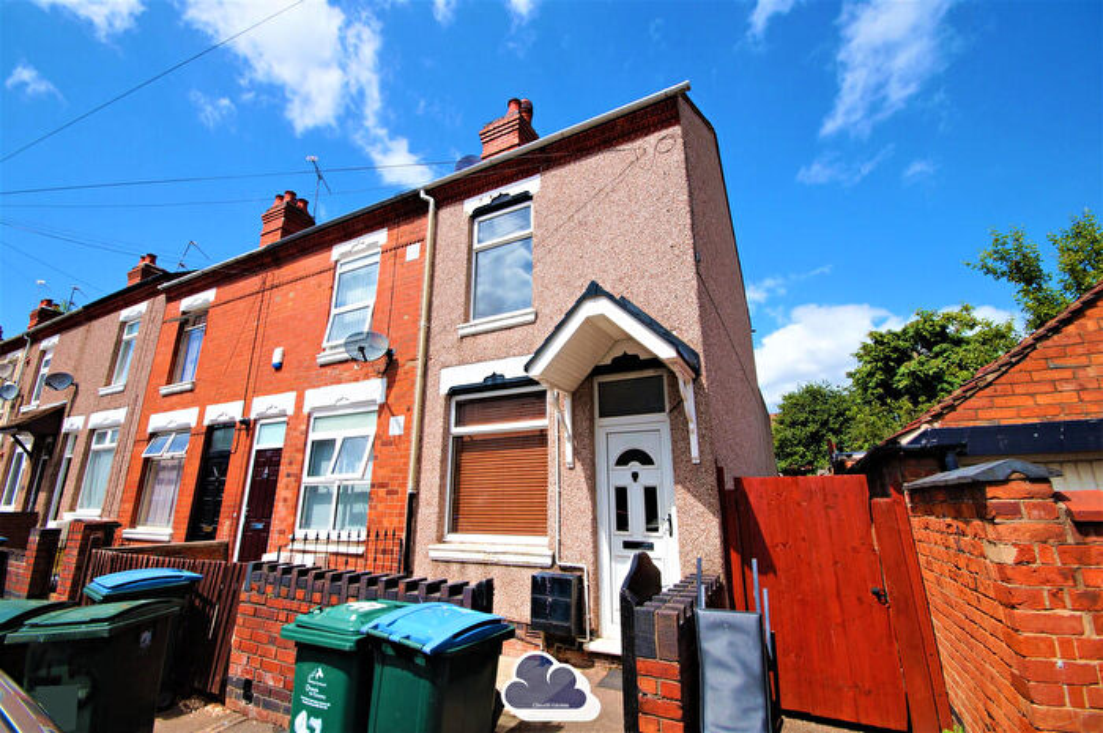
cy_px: 366
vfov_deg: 77.2
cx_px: 552
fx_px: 459
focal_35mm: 15
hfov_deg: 100.5
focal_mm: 10
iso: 100
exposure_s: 1/200
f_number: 13
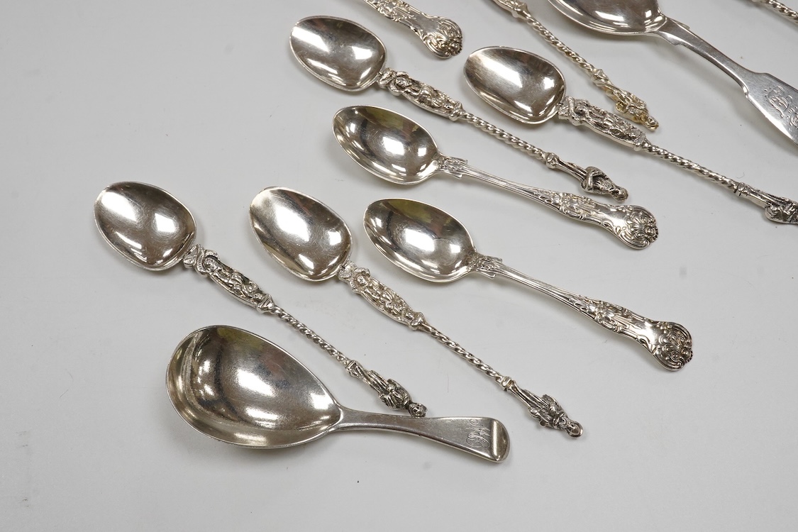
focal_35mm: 45
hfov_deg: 43.6
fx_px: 997
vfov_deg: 29.9
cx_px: 399
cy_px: 266
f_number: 20
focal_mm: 30
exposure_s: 1/160
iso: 2500
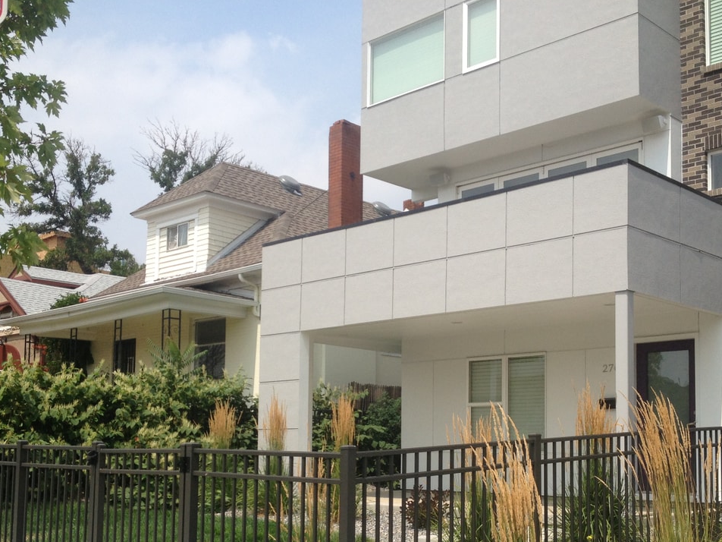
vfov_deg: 29.4
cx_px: 391
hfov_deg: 38.9
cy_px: 378
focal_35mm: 49
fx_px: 1022
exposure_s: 1/2208
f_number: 2.4
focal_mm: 4.28
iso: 50
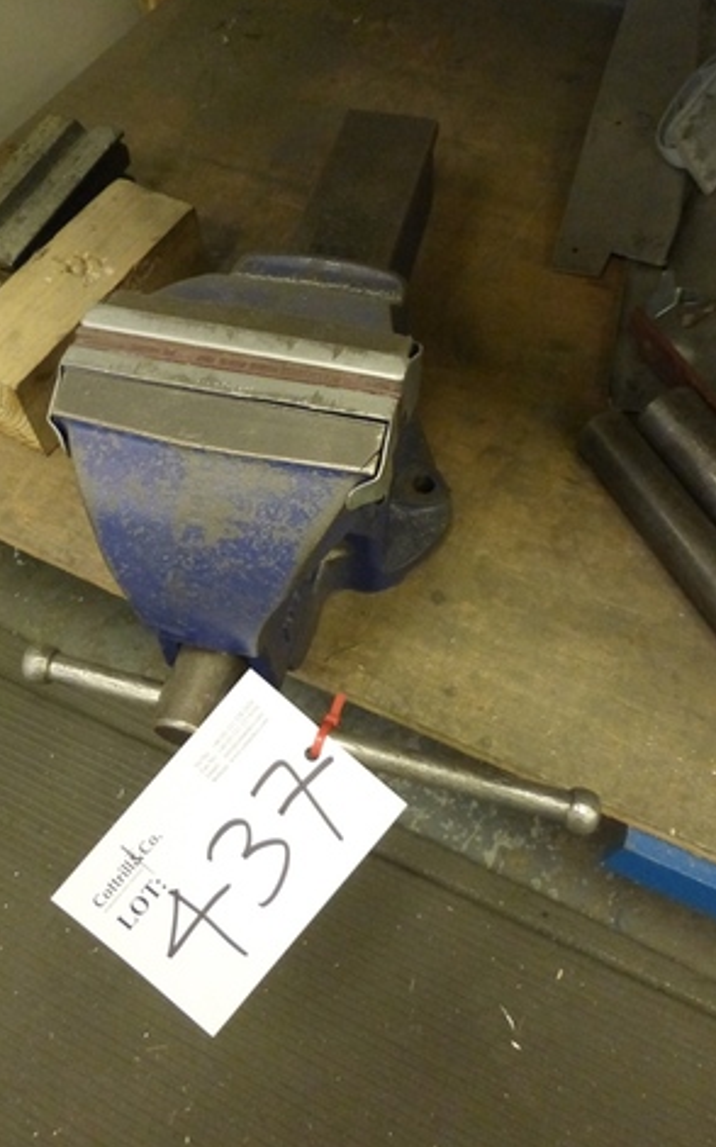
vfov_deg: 68.4
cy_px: 567
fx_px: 844
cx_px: 317
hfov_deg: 45.9
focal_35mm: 27
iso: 800
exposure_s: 1/20
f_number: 3.3
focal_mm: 4.3
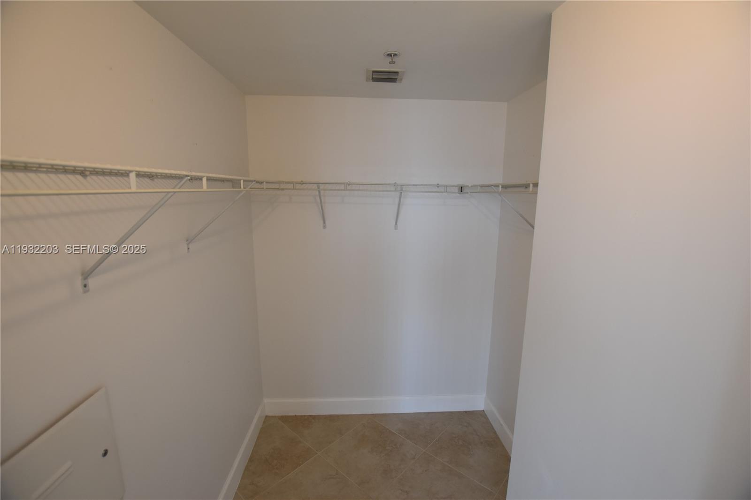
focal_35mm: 15
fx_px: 313
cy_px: 250
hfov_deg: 100.4
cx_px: 376
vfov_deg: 77.3
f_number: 4
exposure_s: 1/60
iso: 400
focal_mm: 10
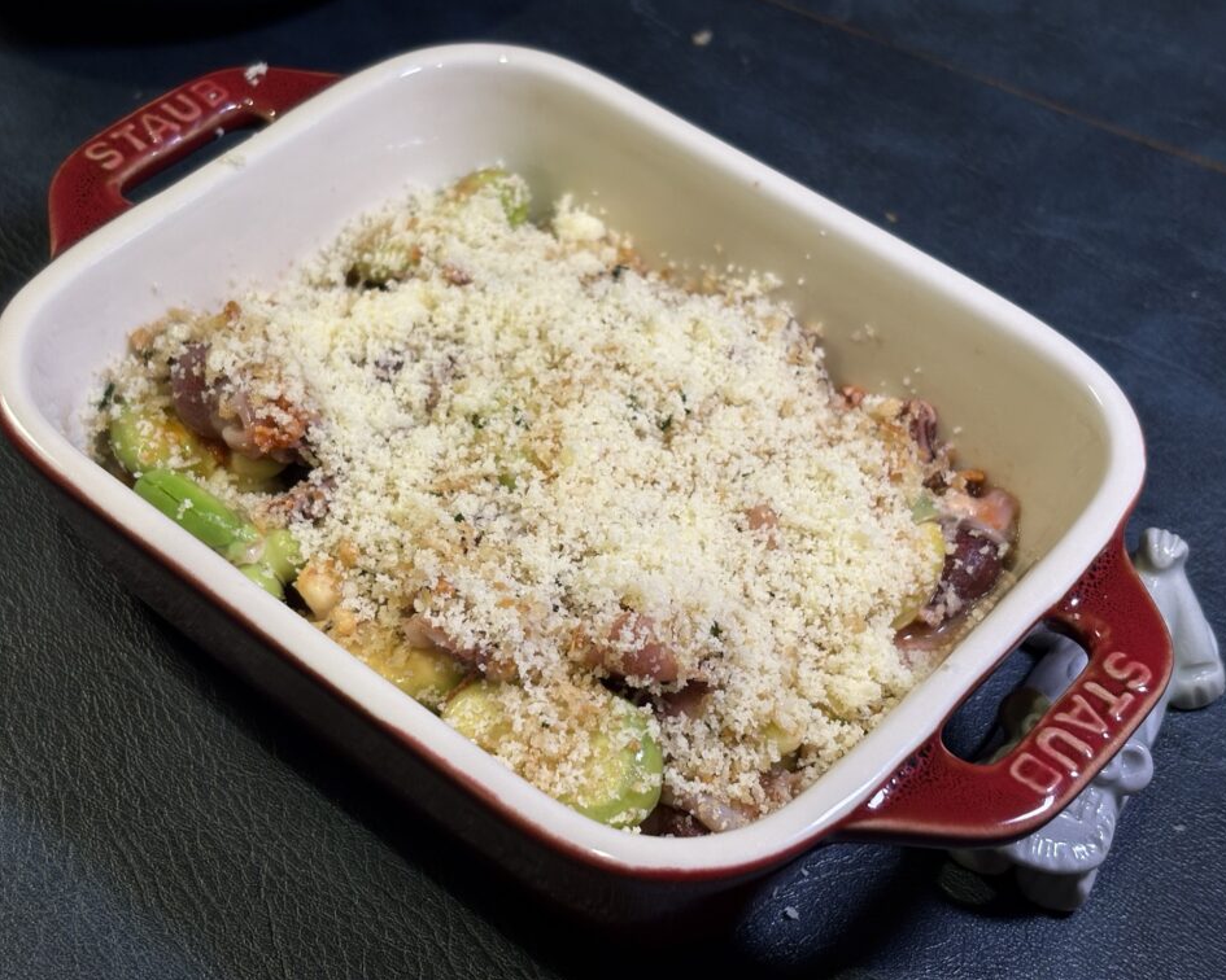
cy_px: 487
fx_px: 1996
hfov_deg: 34.1
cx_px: 599
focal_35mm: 55
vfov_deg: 27.6
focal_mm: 5.96
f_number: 1.6
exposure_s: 1/92
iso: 50
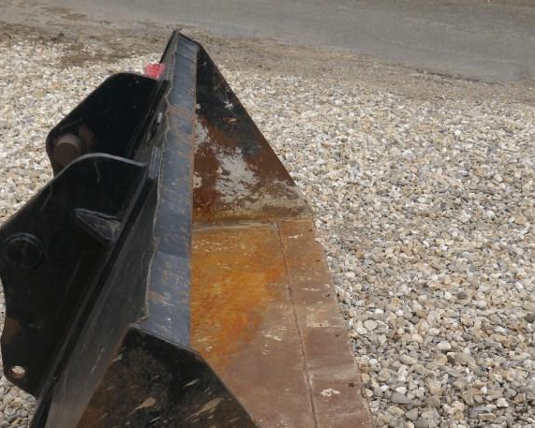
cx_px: 238
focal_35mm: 49
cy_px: 343
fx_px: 776
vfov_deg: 30.1
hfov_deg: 38.0
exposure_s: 1/320
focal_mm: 14
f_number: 5.6
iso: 160
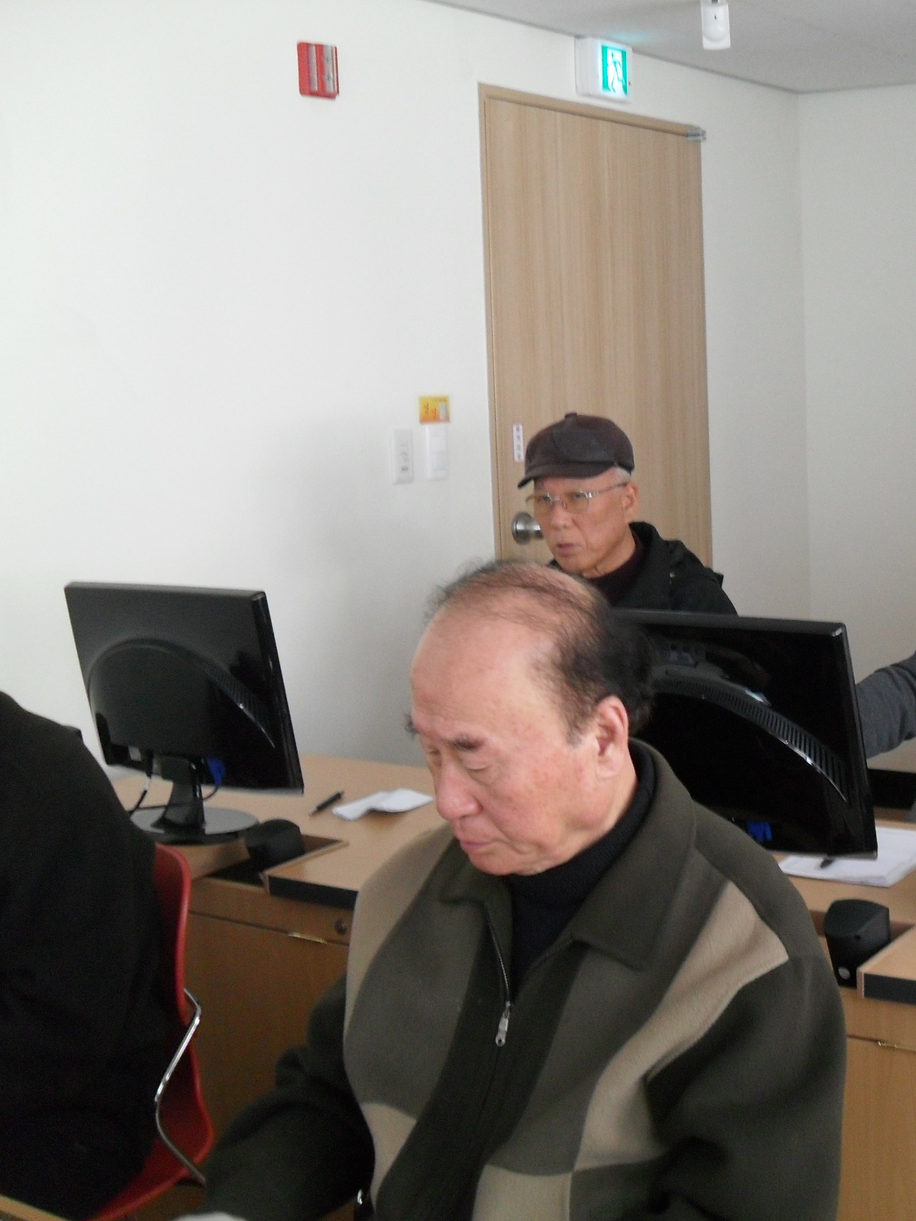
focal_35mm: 47
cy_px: 611
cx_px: 806
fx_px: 1658
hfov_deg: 29.7
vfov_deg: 40.4
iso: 200
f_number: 2.8
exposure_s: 1/30
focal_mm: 6.2
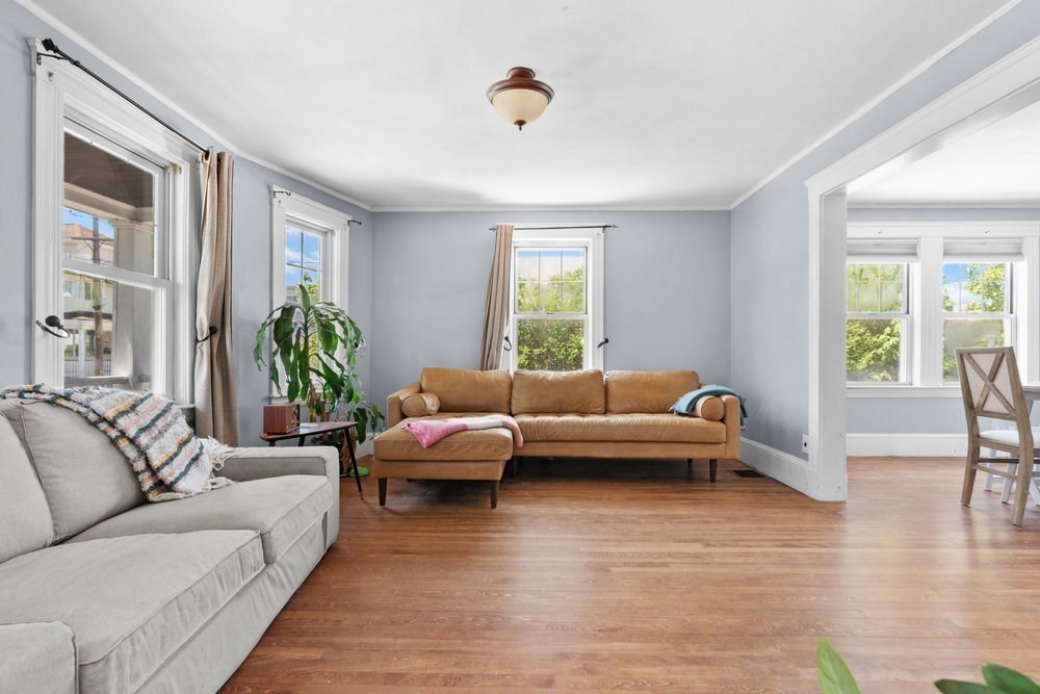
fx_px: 491
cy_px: 347
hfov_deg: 93.3
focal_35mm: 17
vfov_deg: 70.5
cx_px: 520
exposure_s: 2
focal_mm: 17
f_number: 9
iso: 320
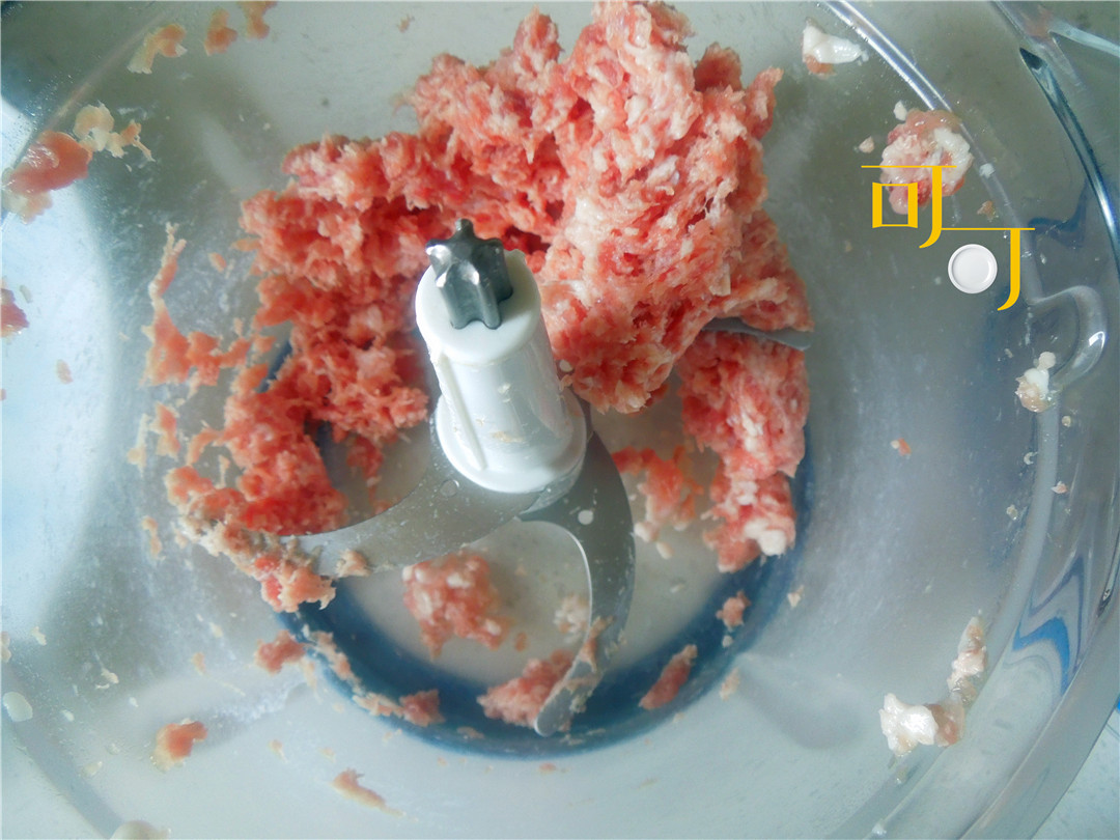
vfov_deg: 54.9
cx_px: 560
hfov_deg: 69.4
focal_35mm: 25
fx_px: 809
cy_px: 420
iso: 360
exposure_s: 1/30
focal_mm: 4.5
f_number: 3.3
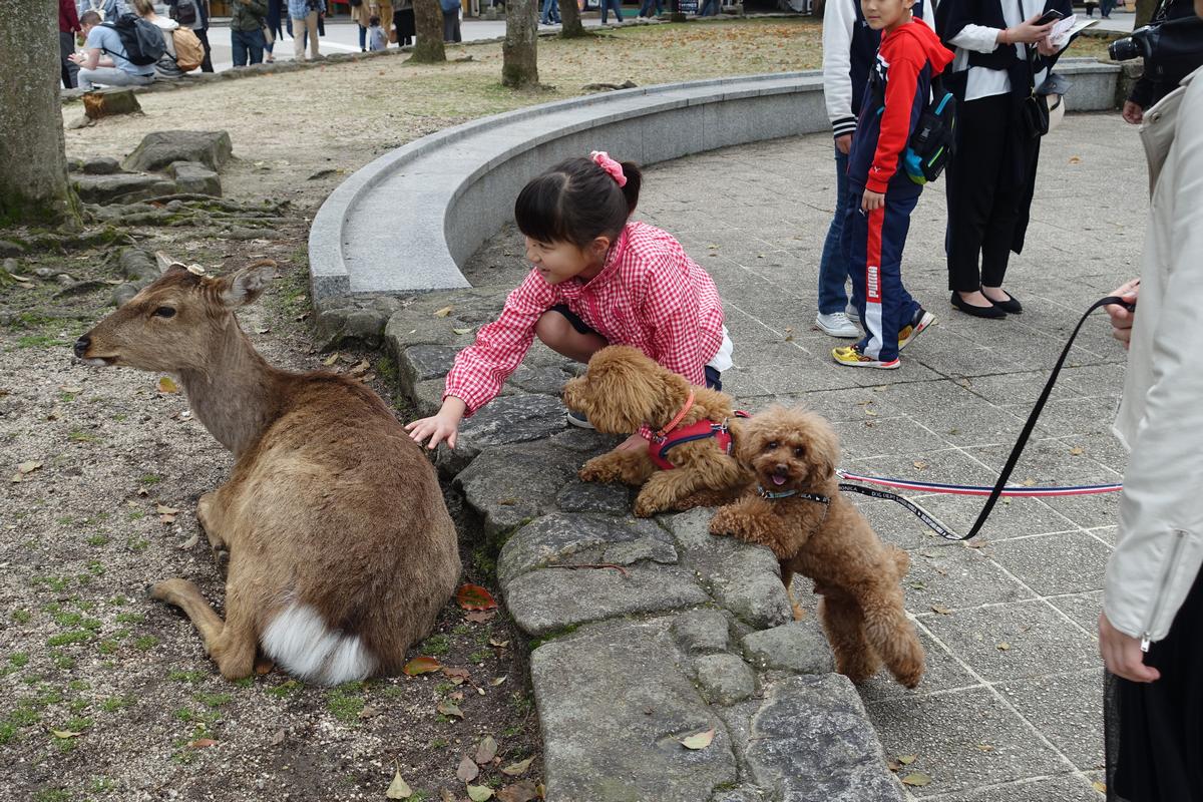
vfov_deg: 31.9
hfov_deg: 46.4
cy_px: 401
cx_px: 602
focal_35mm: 42
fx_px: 1403
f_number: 4
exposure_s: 1/400
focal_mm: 15.52
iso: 125
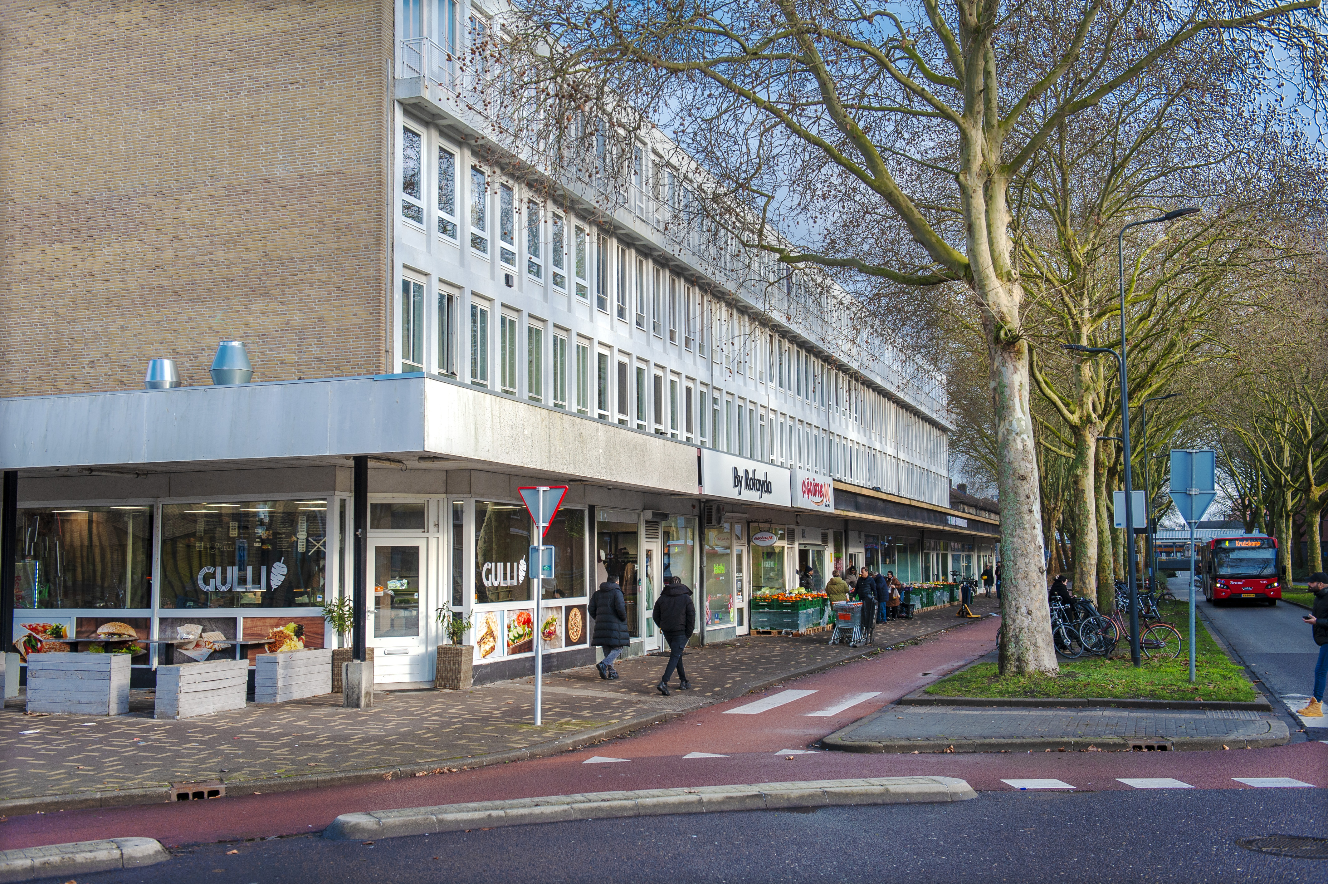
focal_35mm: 38
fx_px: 1401
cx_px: 664
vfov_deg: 35.0
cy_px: 442
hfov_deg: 50.7
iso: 200
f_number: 5.6
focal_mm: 38
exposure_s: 1/320
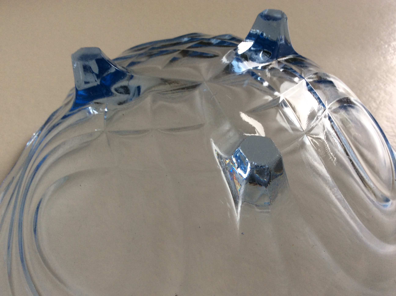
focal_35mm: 32
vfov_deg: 44.1
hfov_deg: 56.9
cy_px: 148
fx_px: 366
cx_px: 198
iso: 40
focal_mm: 3.3
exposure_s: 1/33
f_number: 2.4
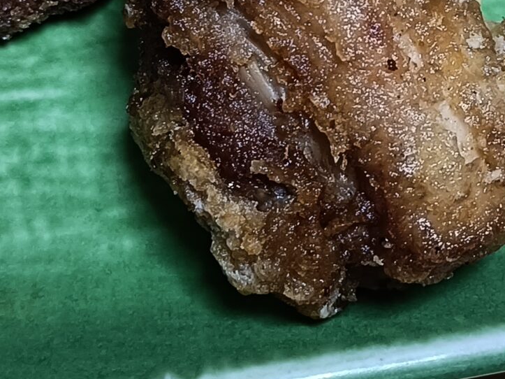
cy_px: -53
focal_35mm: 124
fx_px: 1809
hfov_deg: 15.8
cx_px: 358
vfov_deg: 11.7
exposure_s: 1/60
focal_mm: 4.7
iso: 400
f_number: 1.7
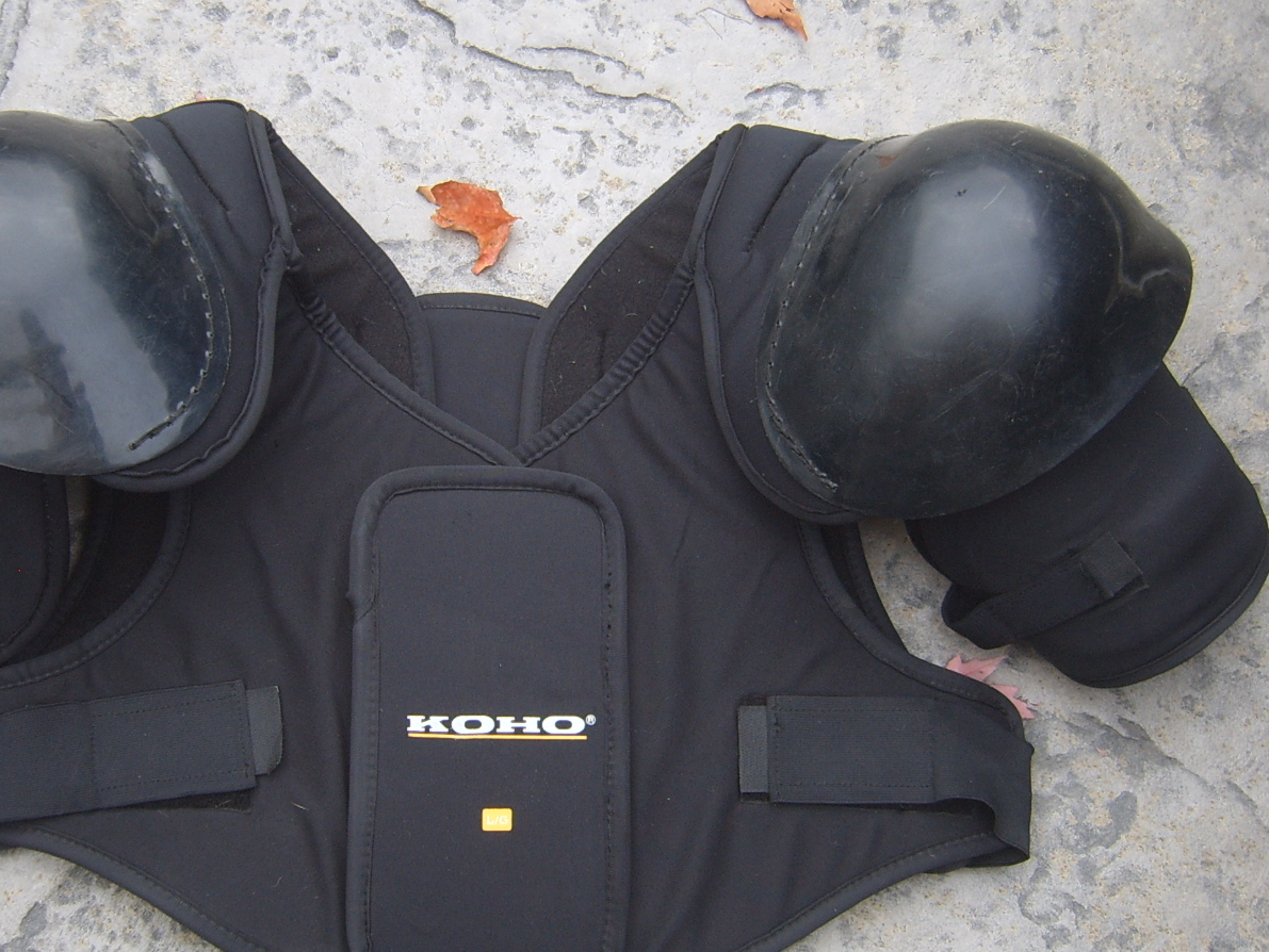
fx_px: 1724
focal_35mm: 47
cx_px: 509
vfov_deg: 30.9
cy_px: 457
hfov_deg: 40.2
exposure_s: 1/180
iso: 50
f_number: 2.8
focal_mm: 5.8
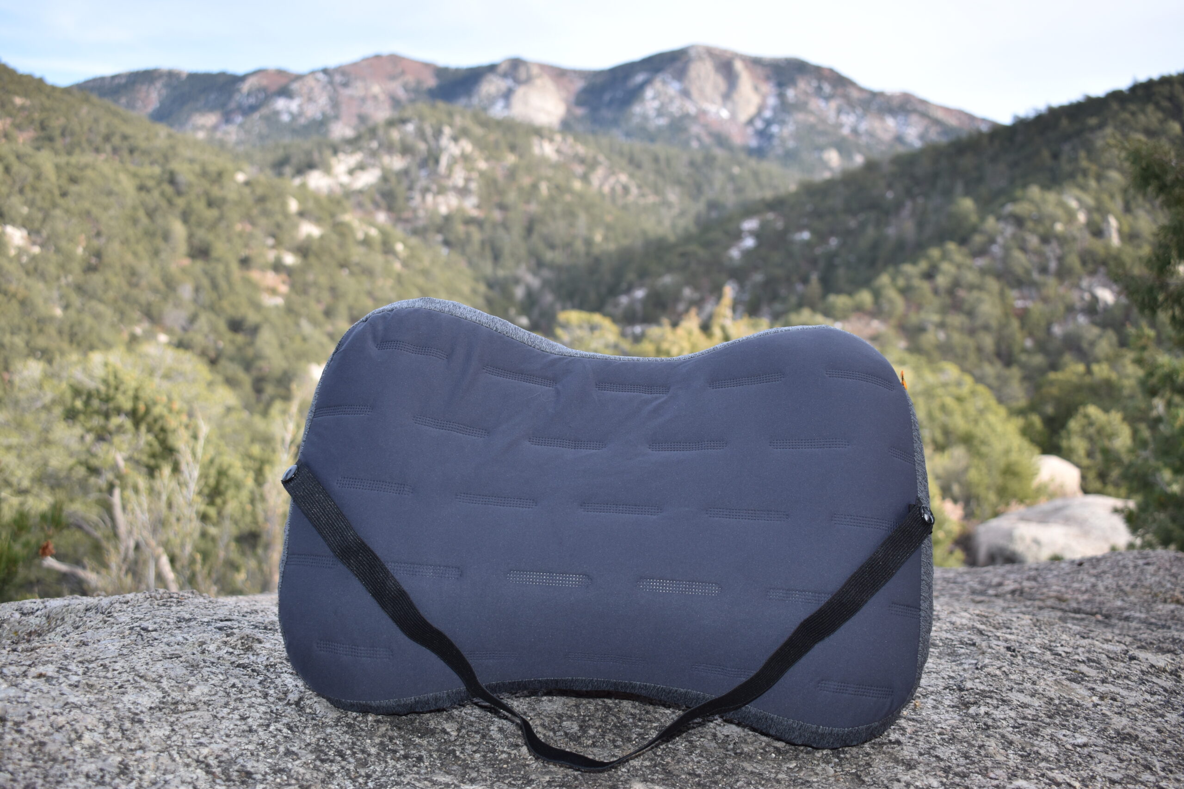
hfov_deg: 51.3
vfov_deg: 35.5
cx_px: 592
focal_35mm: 38
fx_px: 1233
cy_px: 394
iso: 140
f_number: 5
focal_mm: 25
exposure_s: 1/200
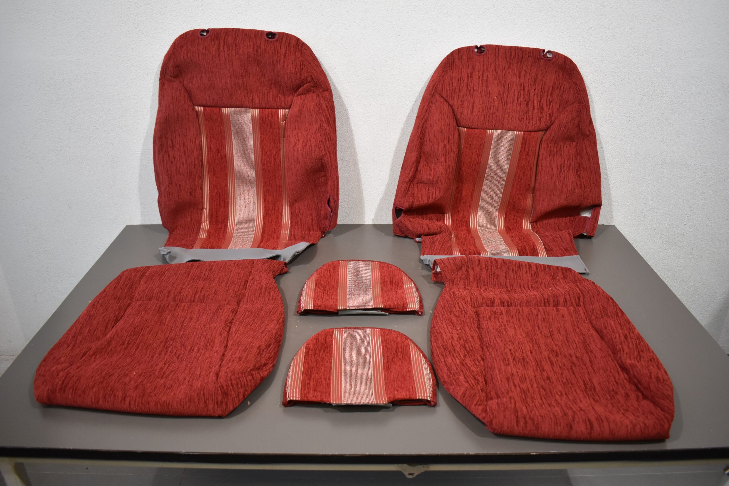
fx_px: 607
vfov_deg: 43.6
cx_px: 364
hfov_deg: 61.9
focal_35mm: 30
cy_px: 243
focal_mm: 20
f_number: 3.5
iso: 800
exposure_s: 1/200
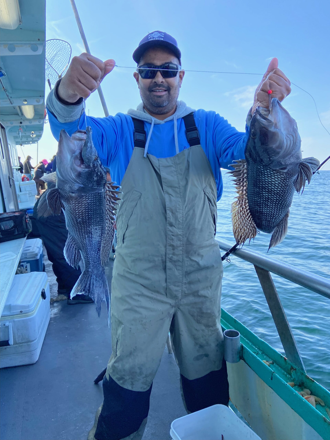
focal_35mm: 26
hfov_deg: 53.1
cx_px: 165
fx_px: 330
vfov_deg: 67.3
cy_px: 220
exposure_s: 1/957
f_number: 1.8
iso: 32
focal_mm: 4.25
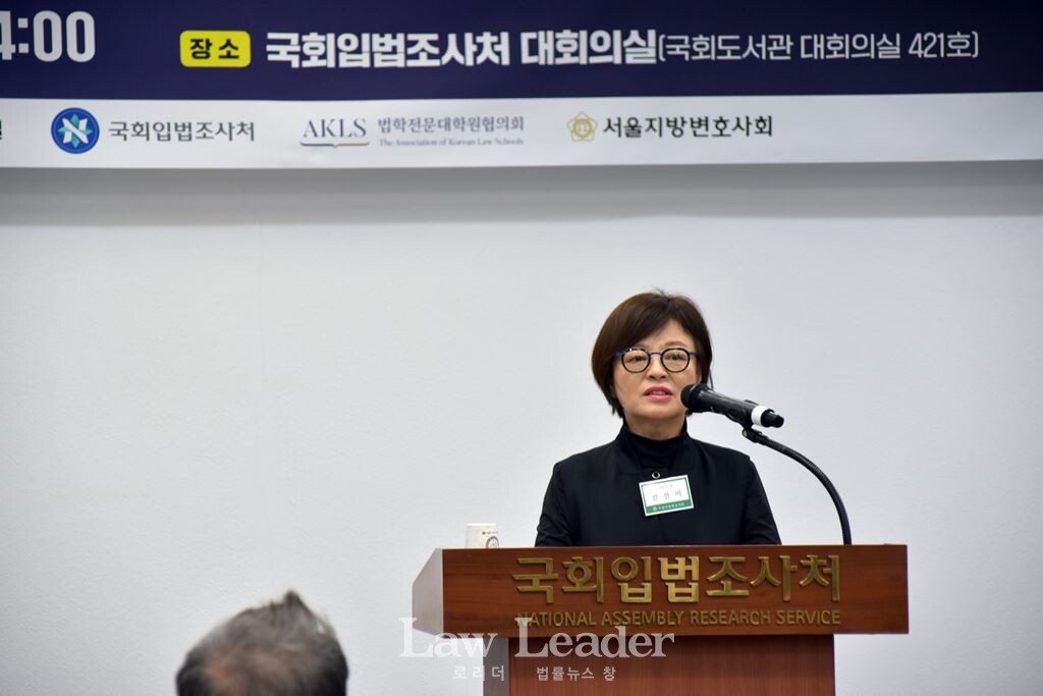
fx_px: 5042
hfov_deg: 11.8
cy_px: 348
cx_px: 522
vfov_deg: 7.9
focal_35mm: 174
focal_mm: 116
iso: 500
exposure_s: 1/125
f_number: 5.6
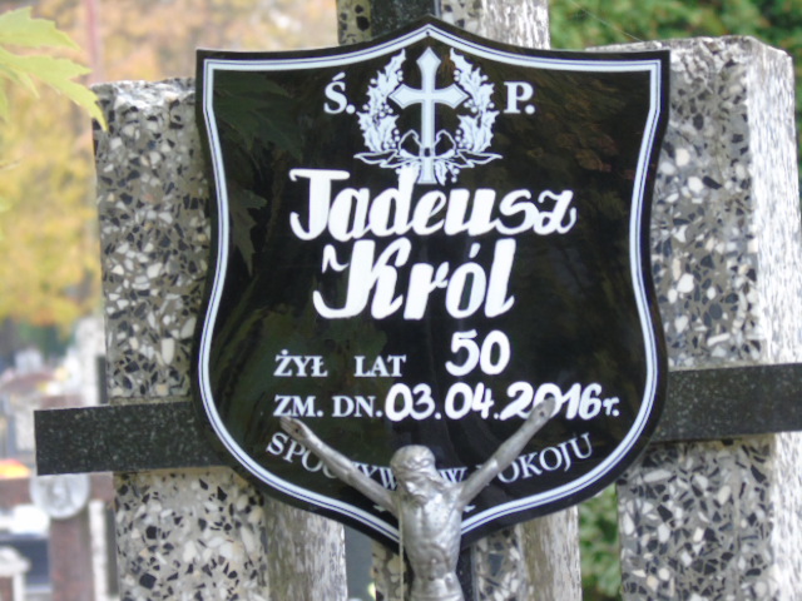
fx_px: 4912
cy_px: 300
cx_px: 401
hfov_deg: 9.3
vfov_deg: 7.0
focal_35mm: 212
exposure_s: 1/60
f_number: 4.7
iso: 400
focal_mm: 38
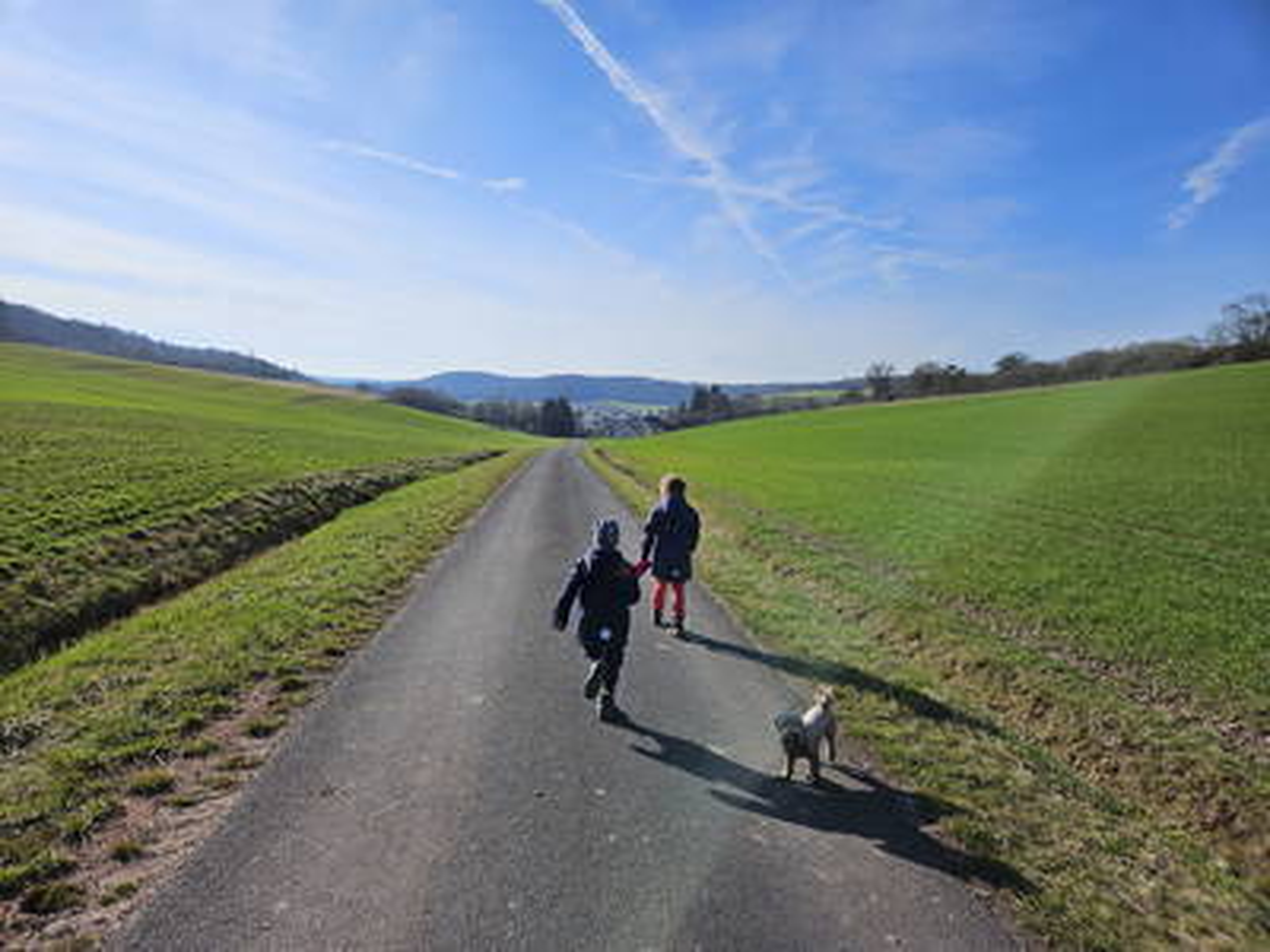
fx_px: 844
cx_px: 635
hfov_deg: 73.9
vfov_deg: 58.9
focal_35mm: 23
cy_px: 476
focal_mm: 5.4
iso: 25
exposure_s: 1/3455
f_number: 1.8
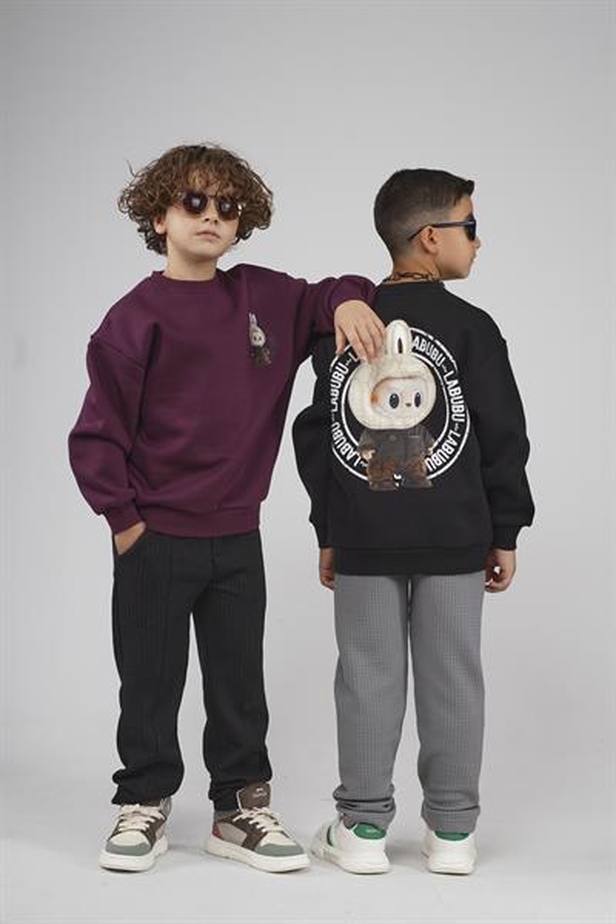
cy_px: 462
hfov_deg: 21.2
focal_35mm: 64
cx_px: 308
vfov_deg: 31.4
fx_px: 1643
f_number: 5.6
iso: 80
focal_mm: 43
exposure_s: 1/160
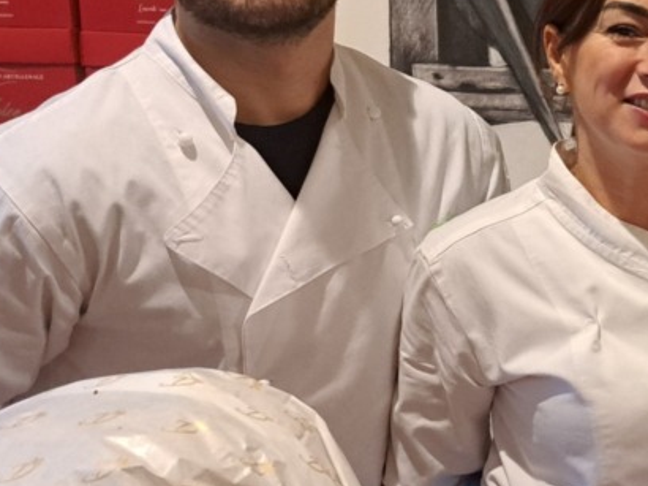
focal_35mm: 75
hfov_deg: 22.9
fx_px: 1403
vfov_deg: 19.6
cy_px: 315
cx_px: 861
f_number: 1.8
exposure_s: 1/50
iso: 400
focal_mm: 5.23
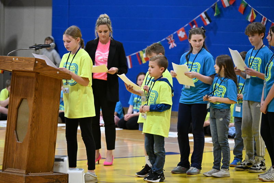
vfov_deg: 6.9
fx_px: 1522
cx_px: 137
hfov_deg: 10.3
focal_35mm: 200
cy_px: 92
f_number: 6.3
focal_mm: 200
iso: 12800
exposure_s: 1/400
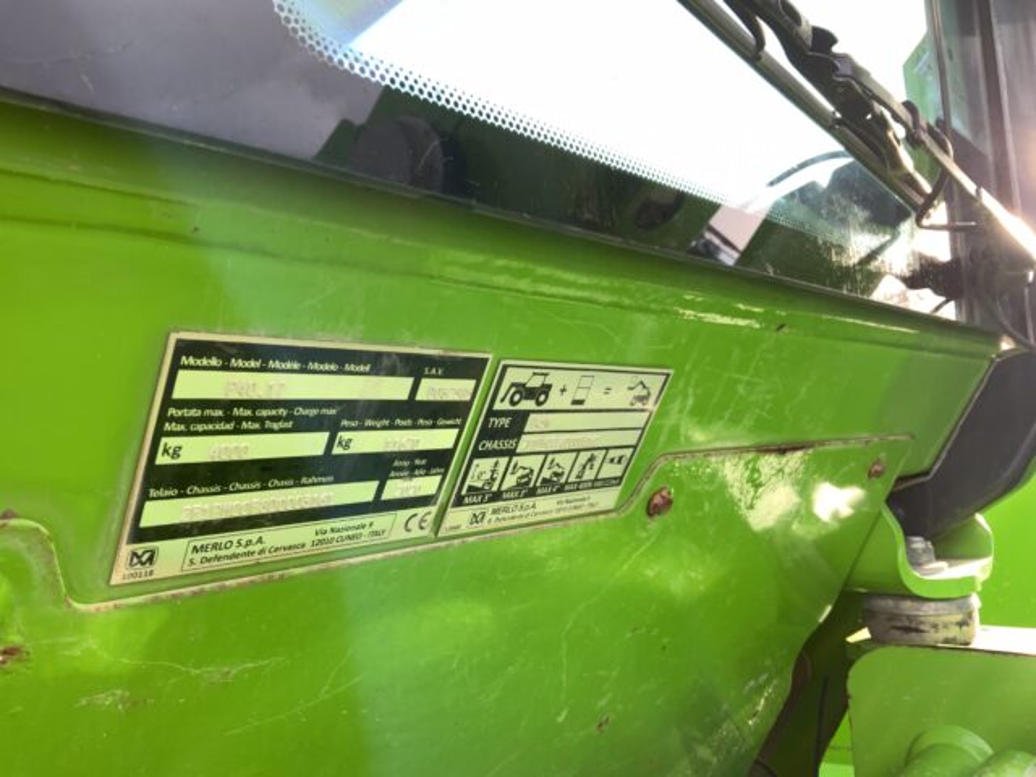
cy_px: 388
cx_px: 518
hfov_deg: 61.7
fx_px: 868
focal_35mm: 29
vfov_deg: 48.2
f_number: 1.8
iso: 16
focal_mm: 3
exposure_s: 1/101
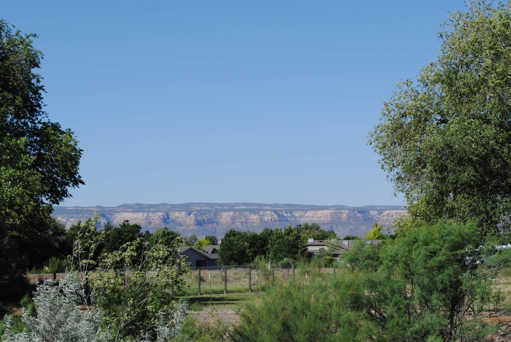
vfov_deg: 16.6
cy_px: 171
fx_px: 1172
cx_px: 256
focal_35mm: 82
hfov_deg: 24.6
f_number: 8
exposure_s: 1/250
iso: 100
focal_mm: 55
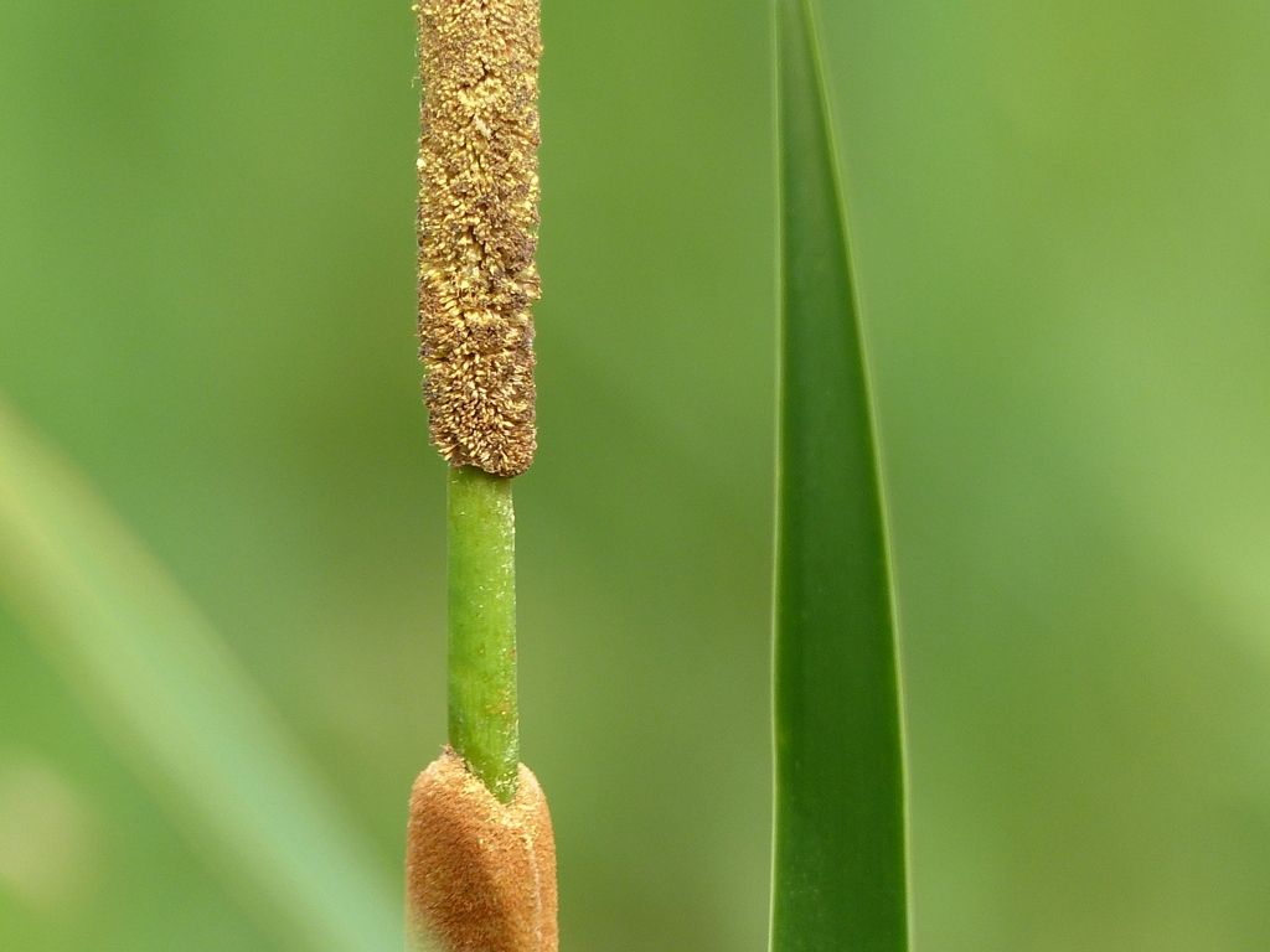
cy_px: 476
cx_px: 635
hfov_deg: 1.9
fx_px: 37972
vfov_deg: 1.4
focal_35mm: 1035
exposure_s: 1/800
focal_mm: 108
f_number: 2.8
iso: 100
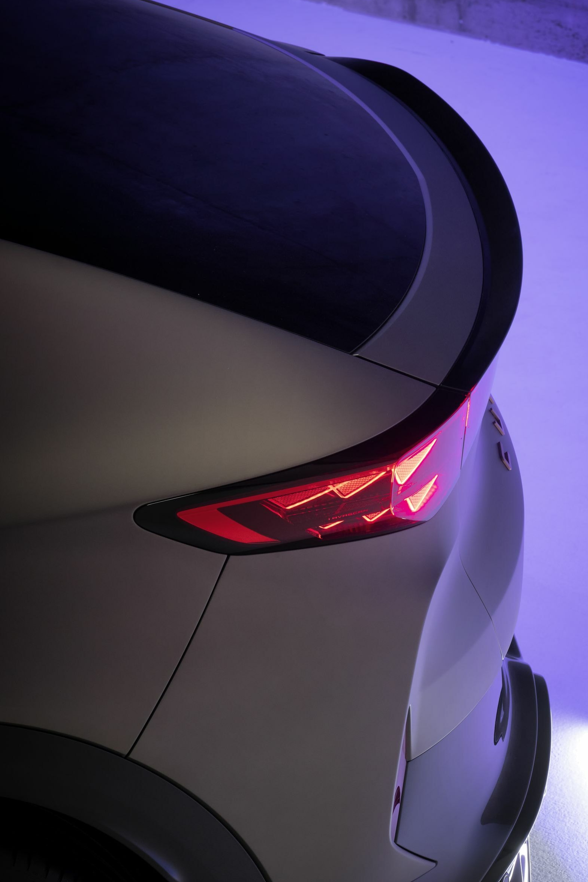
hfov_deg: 6.6
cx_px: 341
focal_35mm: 208
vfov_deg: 9.9
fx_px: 5096
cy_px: 471
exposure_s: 1/6
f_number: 14
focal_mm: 170
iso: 800
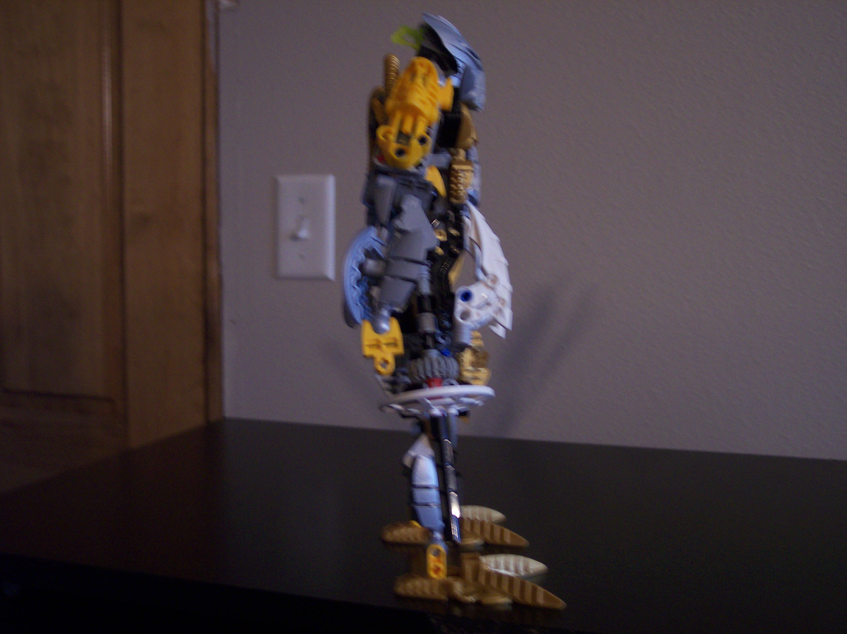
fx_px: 929
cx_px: 424
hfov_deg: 49.0
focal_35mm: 38
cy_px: 317
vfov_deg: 37.7
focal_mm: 8
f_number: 2.8
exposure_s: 1/8
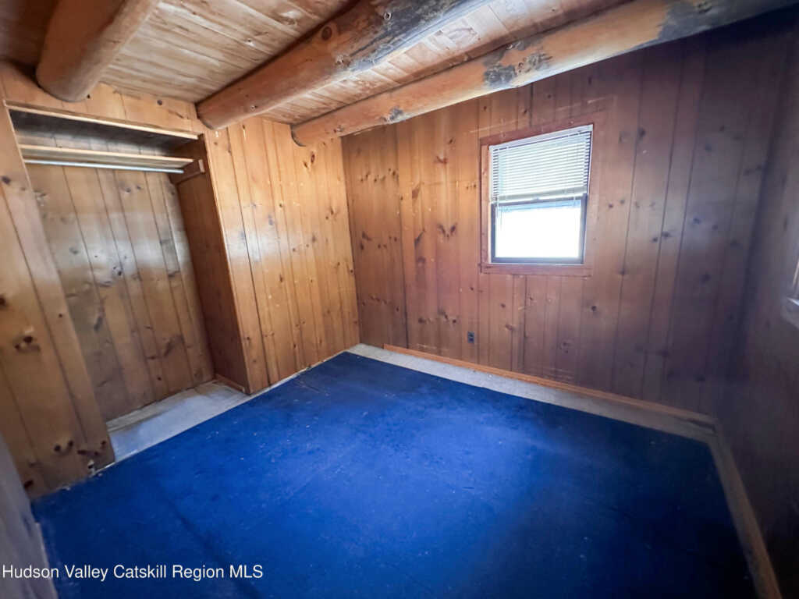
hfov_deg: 102.1
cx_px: 400
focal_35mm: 14
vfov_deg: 85.7
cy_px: 300
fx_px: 323
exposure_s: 1/41
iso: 1250
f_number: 2.2
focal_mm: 2.22
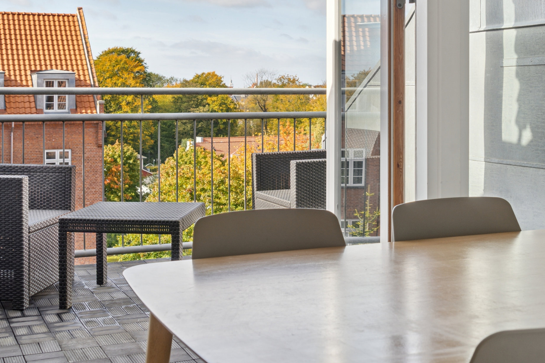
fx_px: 787
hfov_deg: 38.2
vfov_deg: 25.8
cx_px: 271
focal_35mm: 52
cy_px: 110
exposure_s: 1/250
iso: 200
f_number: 8
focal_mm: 32
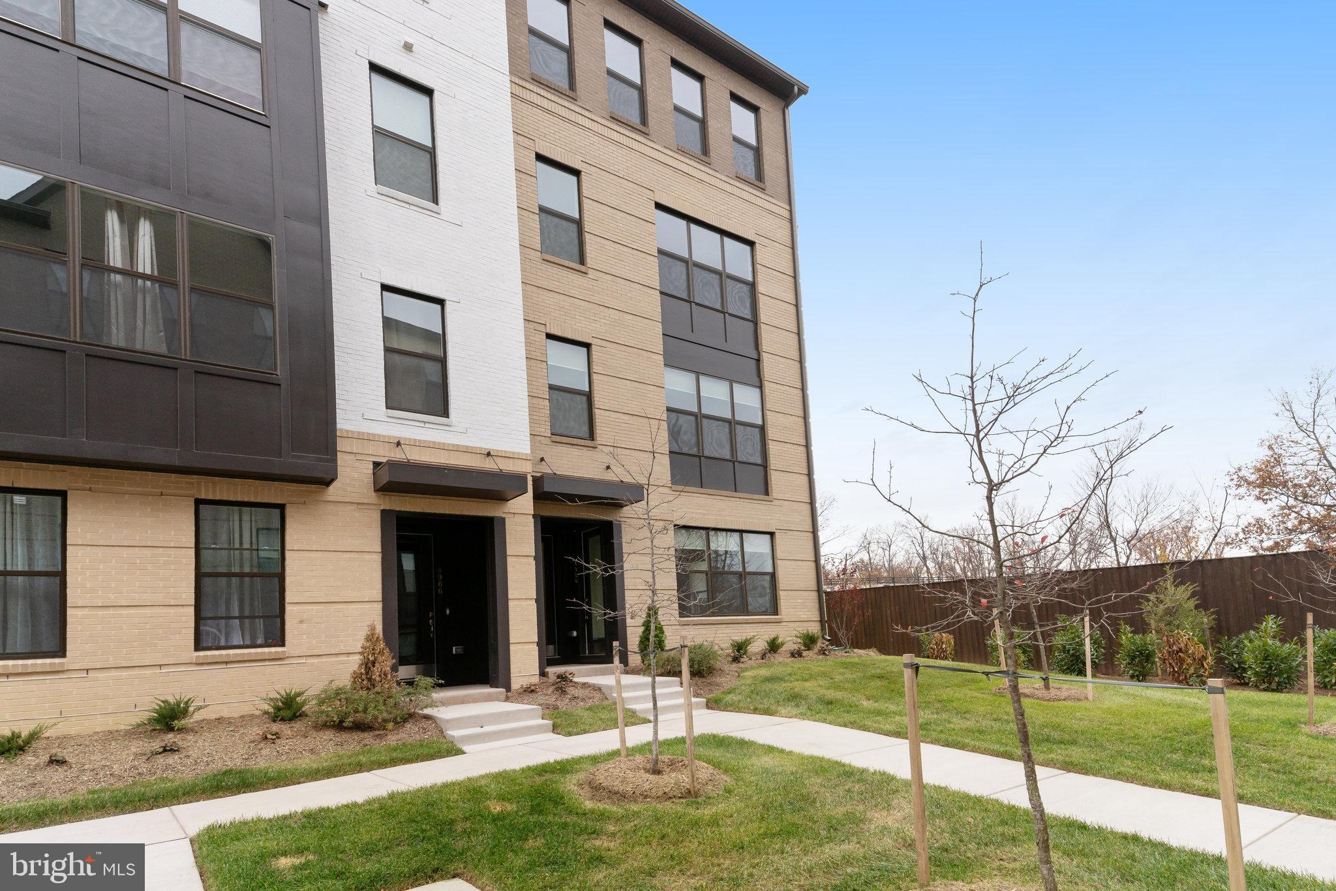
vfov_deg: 70.4
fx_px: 631
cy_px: 446
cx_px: 668
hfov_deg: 93.3
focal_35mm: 17
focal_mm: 17
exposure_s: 1/800
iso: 1250
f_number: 8
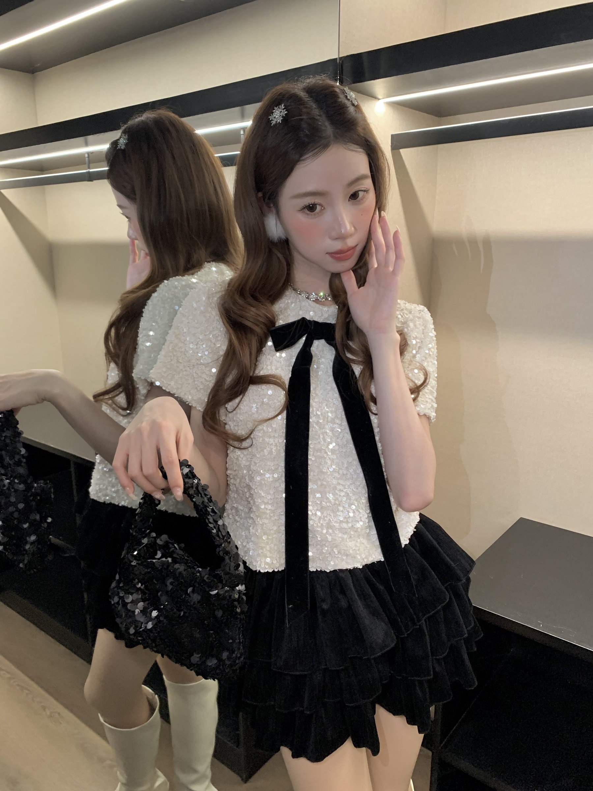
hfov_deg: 53.1
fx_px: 594
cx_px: 296
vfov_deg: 67.3
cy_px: 396
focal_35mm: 26
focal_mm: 4.25
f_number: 1.8
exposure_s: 1/60
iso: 250
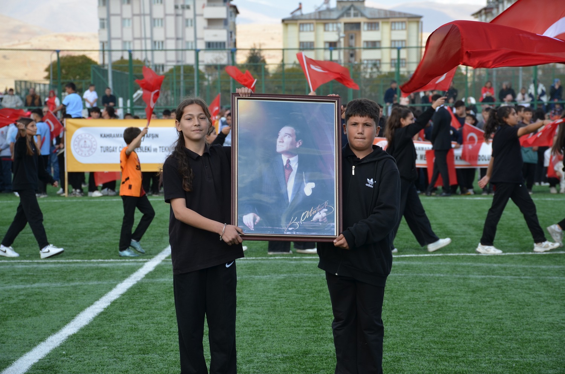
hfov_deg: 14.4
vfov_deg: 9.6
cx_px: 282
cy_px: 187
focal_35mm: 142
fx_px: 2231
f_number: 8
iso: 200
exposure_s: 1/250
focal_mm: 95
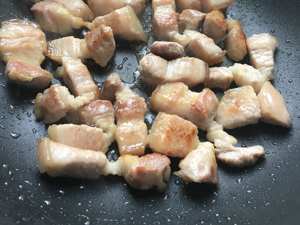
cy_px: 95
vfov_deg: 38.6
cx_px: 159
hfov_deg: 50.1
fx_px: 321
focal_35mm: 37
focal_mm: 4.15
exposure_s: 1/33
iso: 50
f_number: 2.2
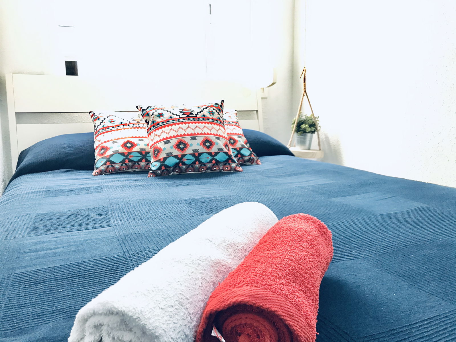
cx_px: 228
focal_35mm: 28
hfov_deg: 63.4
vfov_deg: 49.7
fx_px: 369
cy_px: 171
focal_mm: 3.99
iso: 40
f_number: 1.8
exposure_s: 1/20
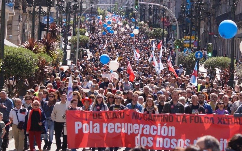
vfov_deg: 7.4
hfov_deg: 11.8
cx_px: 148
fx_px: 1174
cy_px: 55
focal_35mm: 178
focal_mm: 90
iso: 200
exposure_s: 1/400
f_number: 6.3
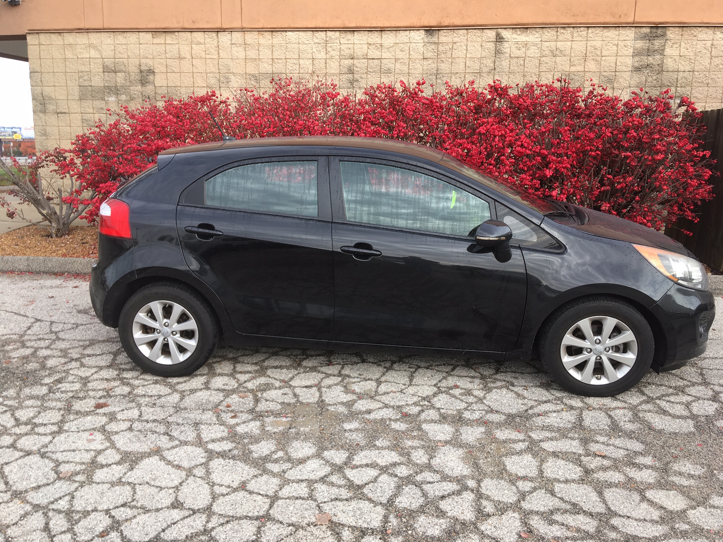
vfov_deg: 48.2
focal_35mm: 29
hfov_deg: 61.7
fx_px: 606
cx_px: 362
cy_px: 271
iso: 25
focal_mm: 4.15
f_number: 2.2
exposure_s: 1/278
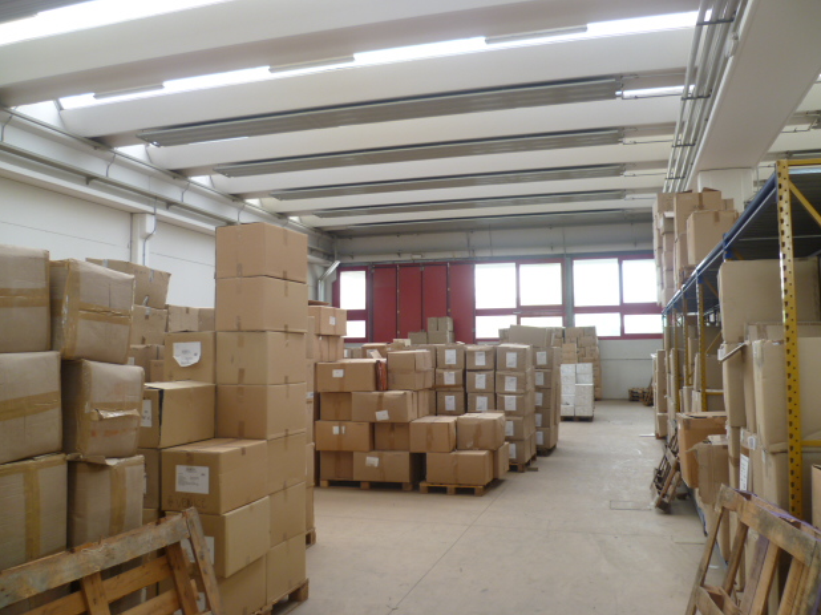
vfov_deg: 48.2
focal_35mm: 29
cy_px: 298
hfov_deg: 61.7
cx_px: 417
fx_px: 688
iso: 80
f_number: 2.8
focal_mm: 5
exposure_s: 1/50
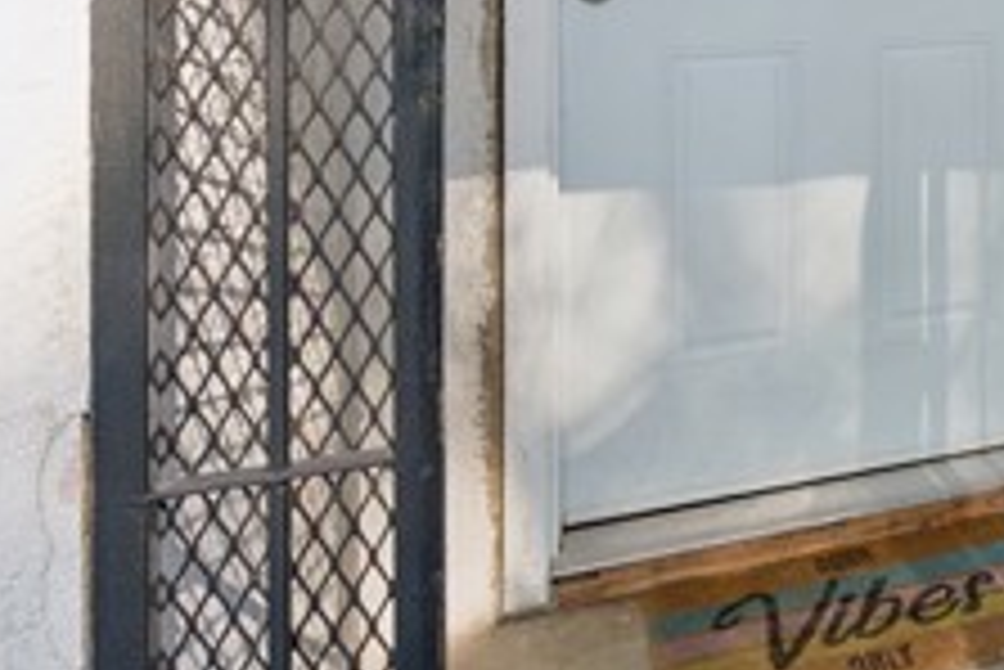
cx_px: 1207
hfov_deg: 34.3
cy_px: -52
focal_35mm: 46
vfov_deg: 27.1
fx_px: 1284
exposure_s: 1/30
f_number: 8
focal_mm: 16
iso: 200
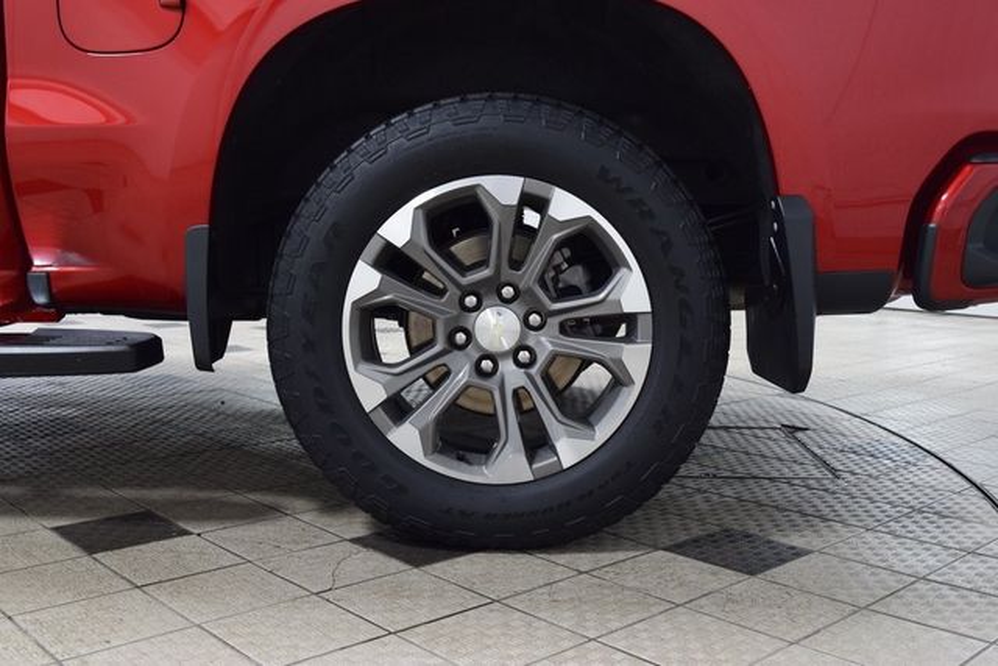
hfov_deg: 53.1
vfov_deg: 36.9
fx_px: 998
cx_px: 499
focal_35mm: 36
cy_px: 333
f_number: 6.3
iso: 900
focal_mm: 24
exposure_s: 1/15
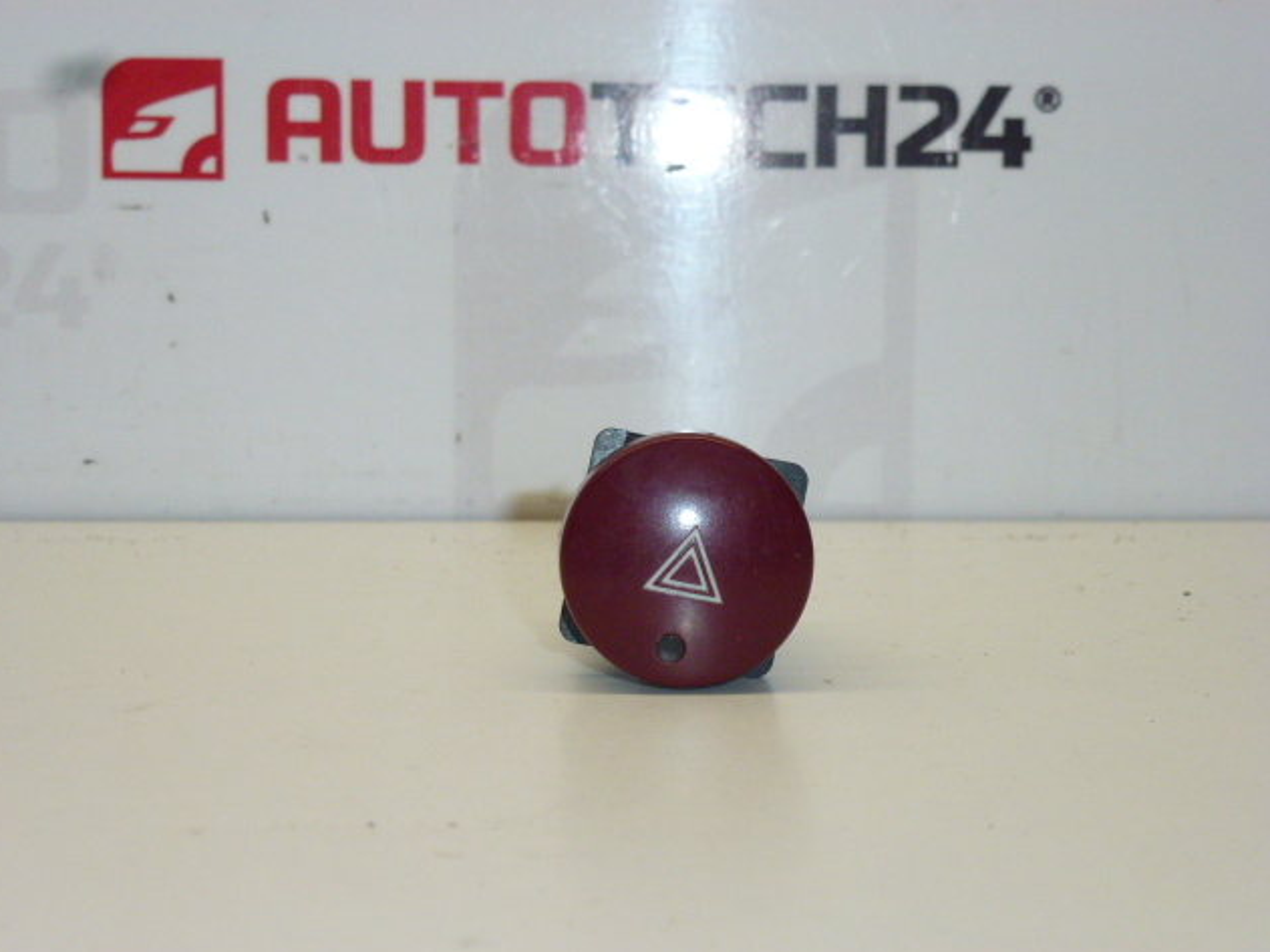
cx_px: 630
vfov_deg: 20.4
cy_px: 481
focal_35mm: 72
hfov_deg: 27.0
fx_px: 2641
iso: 400
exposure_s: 1/200
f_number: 4.7
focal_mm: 12.7
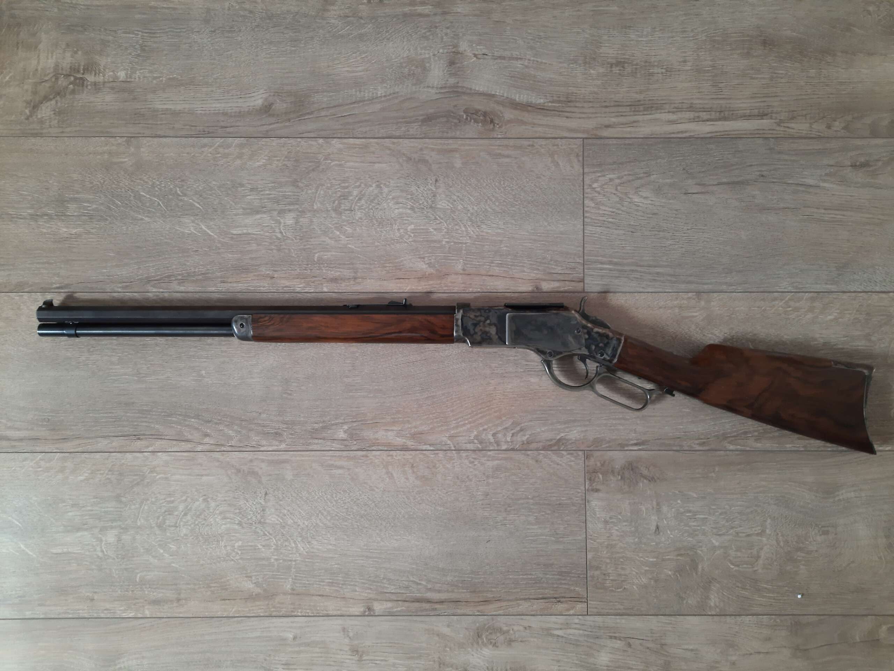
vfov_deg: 54.9
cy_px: 336
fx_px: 646
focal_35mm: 25
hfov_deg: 69.4
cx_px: 447
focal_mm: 4.6
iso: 160
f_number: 2
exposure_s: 1/50
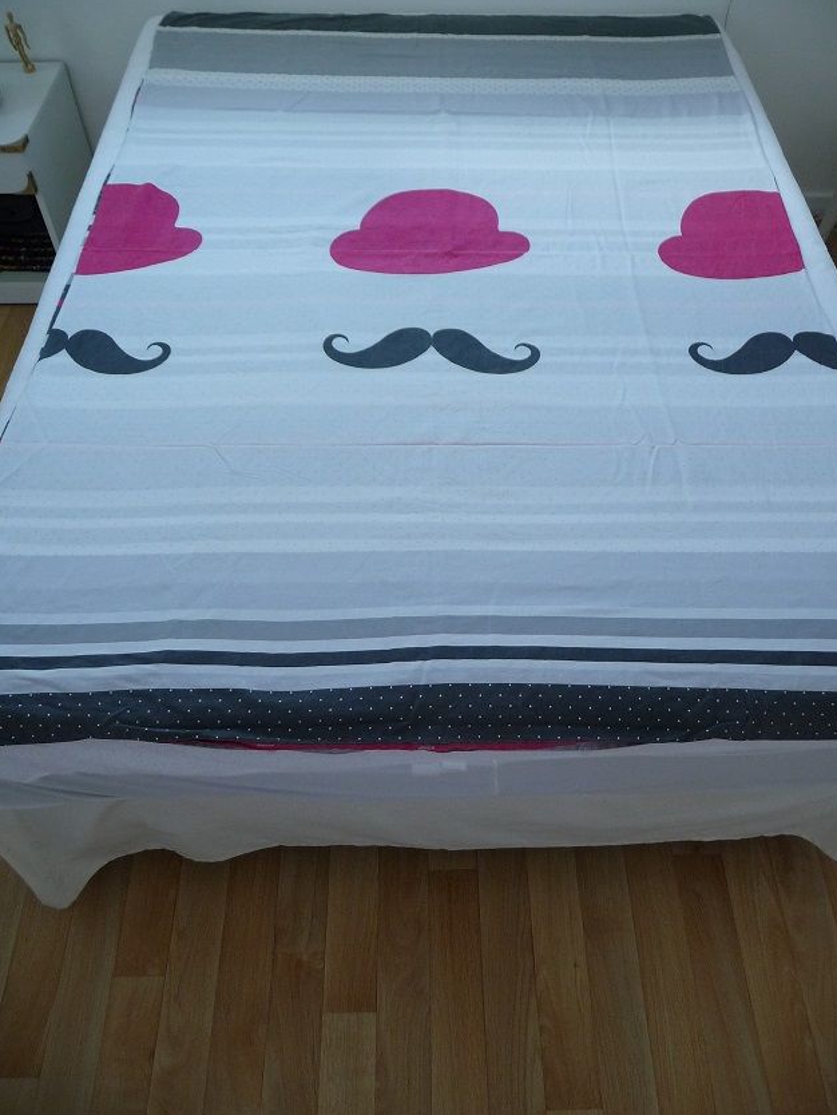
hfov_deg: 48.2
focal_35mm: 29
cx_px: 432
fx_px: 934
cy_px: 552
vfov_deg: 61.6
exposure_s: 1/30
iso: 200
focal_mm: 4.7
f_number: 3.3
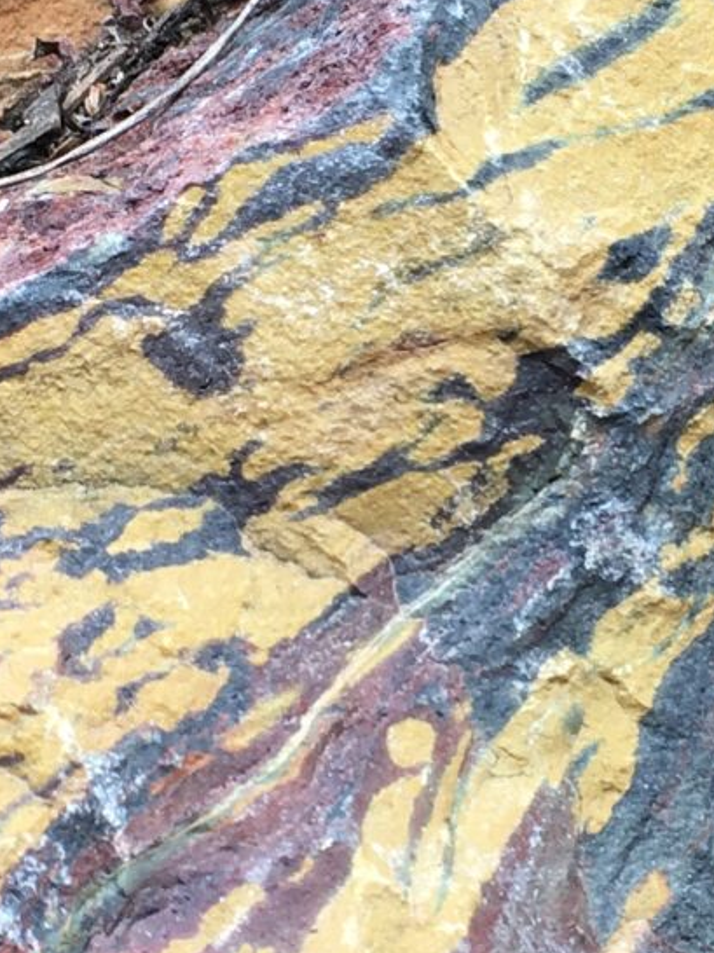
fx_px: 3743
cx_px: 457
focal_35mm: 136
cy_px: 414
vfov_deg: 14.5
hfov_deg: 10.9
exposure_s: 1/120
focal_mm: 4.15
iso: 25
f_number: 2.2
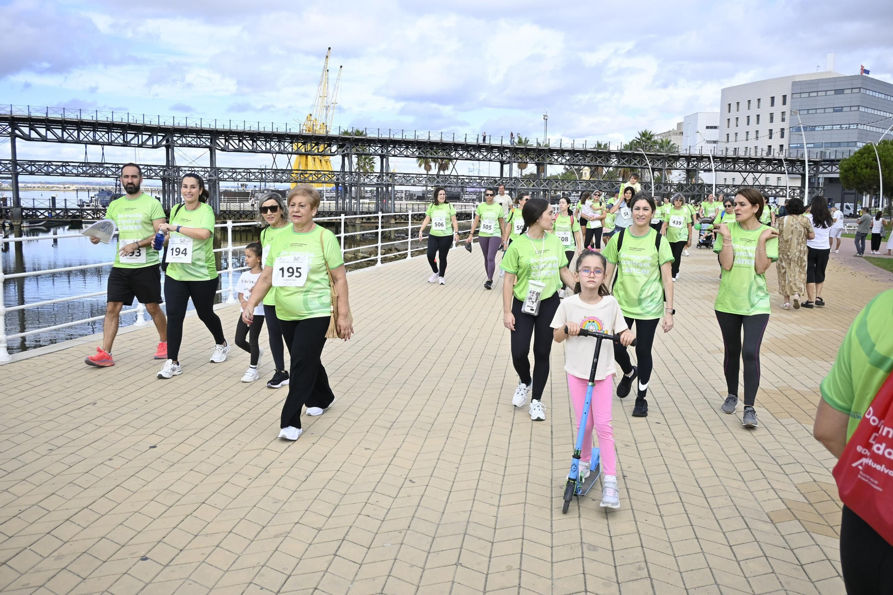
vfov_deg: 40.0
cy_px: 298
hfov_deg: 57.2
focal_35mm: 33
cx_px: 446
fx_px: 818
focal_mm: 22
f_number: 5
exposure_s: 1/1250
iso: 320
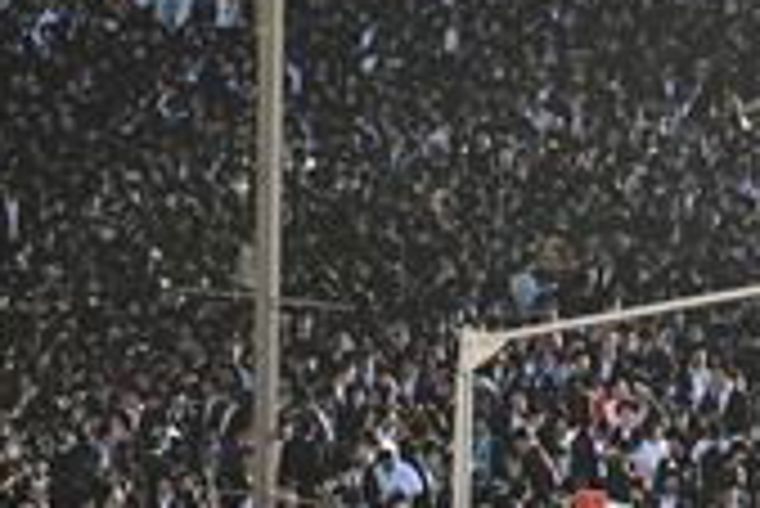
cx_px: 953
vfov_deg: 1.5
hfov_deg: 2.2
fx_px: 19967
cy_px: -88
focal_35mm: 945
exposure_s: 1/1000
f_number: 2.8
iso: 200
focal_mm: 200
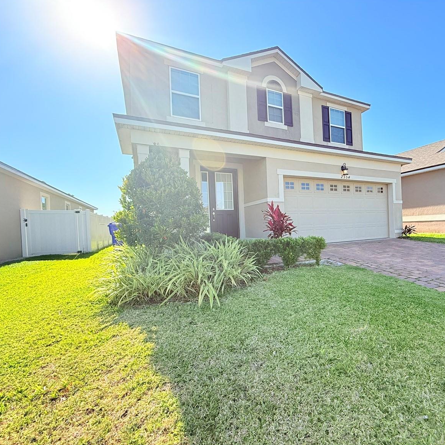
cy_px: 227
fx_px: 247
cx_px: 276
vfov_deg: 84.0
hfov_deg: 82.5
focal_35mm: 17
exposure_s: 1/901
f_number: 2.2
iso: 64
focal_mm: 2.22
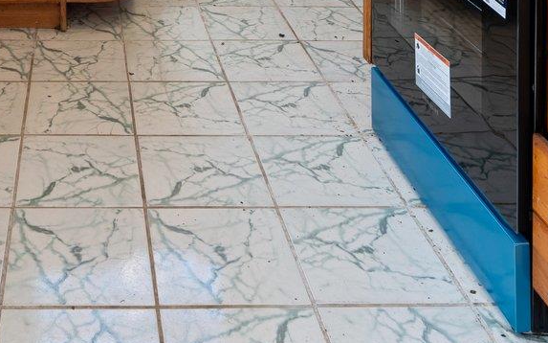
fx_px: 762
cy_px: -287
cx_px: 97
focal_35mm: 51
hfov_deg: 37.9
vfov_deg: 18.9
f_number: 9
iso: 500
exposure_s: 1/10
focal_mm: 14
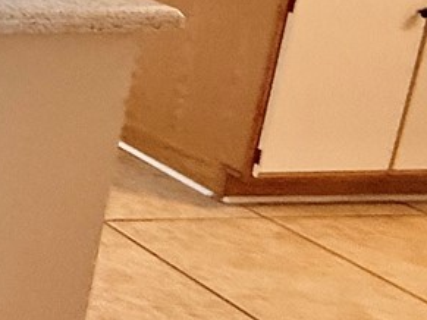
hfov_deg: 13.8
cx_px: -675
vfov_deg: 17.7
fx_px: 949
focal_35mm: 77
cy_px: -112
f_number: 2.2
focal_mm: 2.22
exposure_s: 1/120
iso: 400
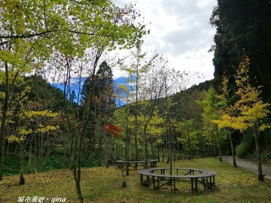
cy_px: 105
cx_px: 140
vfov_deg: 51.3
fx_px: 211
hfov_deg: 65.3
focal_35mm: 27
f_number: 2.2
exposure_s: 1/1786
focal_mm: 3.81
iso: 50
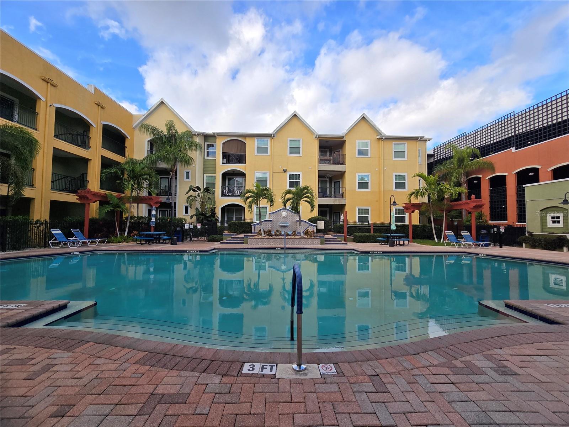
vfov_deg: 89.9
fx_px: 214
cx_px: 284
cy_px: 214
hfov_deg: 106.2
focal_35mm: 13
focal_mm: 2.2
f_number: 2.2
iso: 50
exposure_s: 1/825
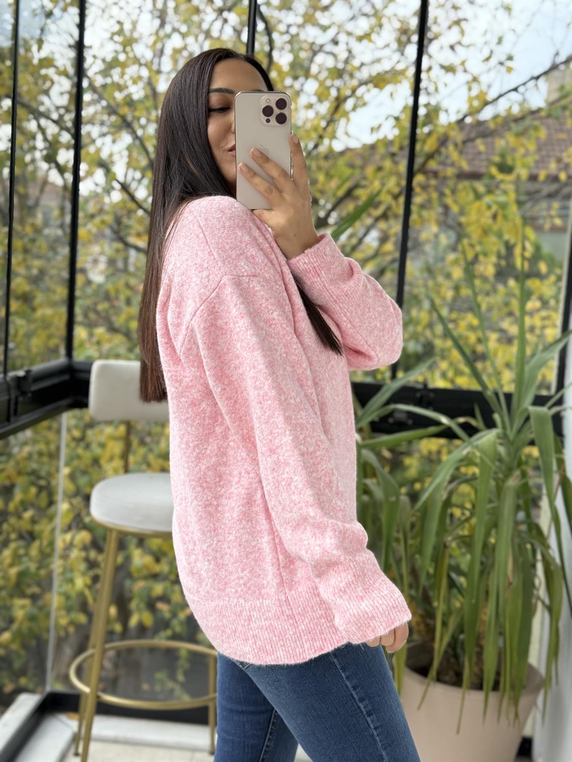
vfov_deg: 39.7
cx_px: 286
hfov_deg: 30.3
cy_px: 381
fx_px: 1057
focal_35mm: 48
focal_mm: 6.76
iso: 100
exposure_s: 1/242
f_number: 1.78
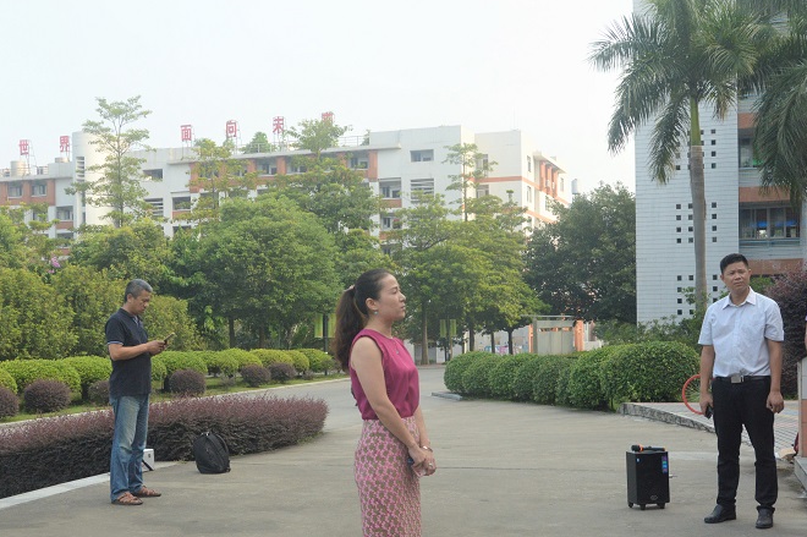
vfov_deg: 29.6
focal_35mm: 45
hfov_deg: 43.6
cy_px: 355
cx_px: 423
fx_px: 1008
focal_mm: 22
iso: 800
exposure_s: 1/1250
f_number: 6.3
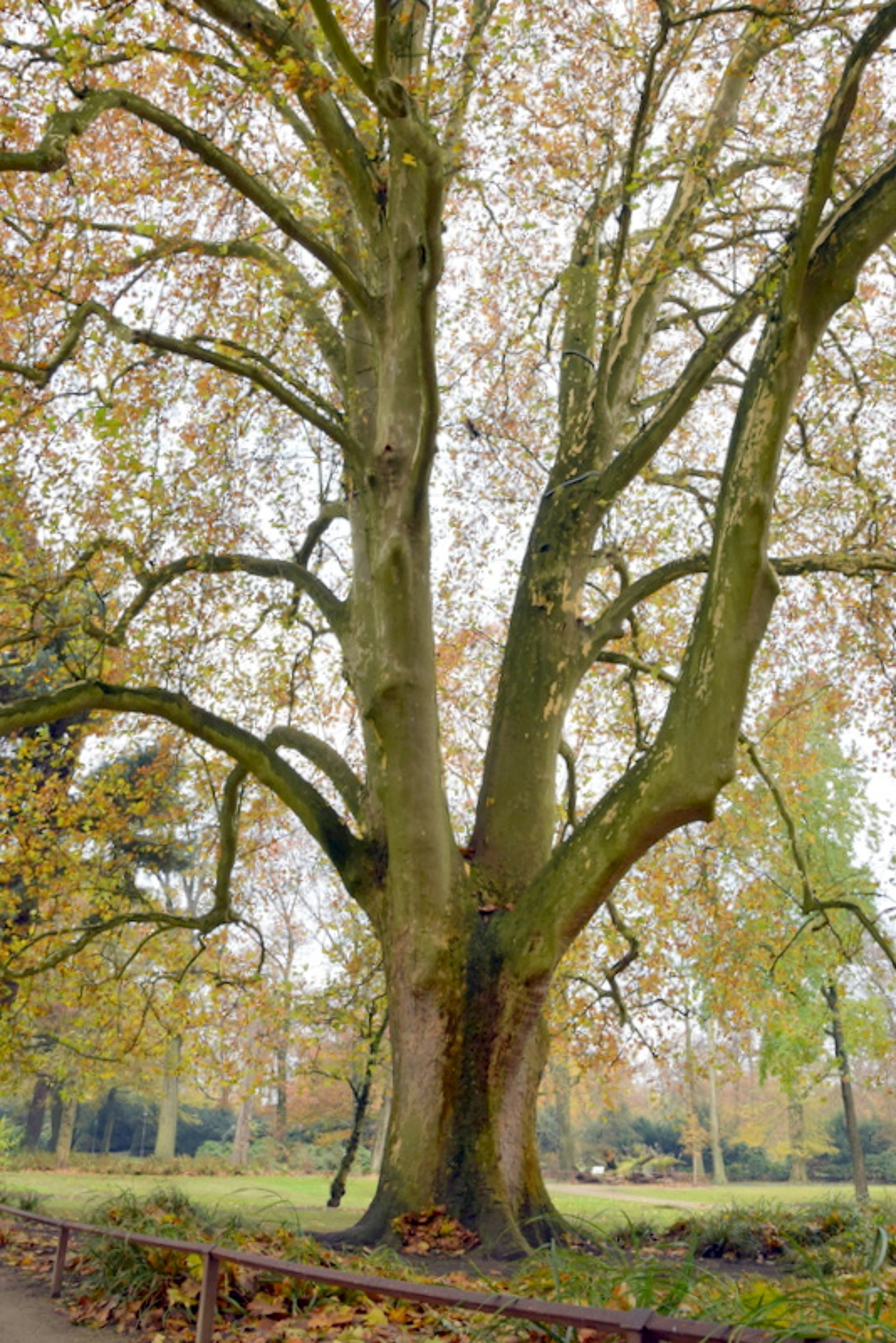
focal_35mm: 27
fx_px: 1007
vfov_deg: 67.4
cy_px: 672
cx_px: 448
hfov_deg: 48.0
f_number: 9
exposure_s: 1/100
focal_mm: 18
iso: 400
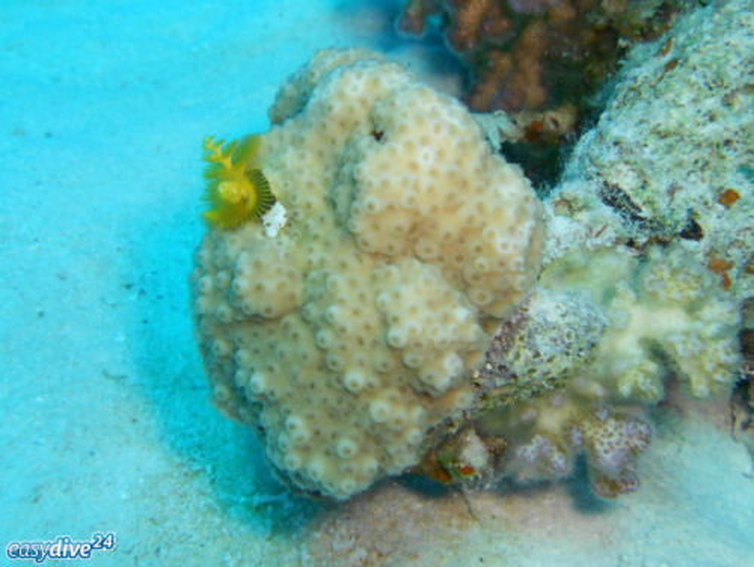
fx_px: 567
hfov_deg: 67.3
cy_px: 284
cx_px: 377
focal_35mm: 26
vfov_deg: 53.1
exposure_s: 1/200
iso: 250
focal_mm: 4.6
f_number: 8
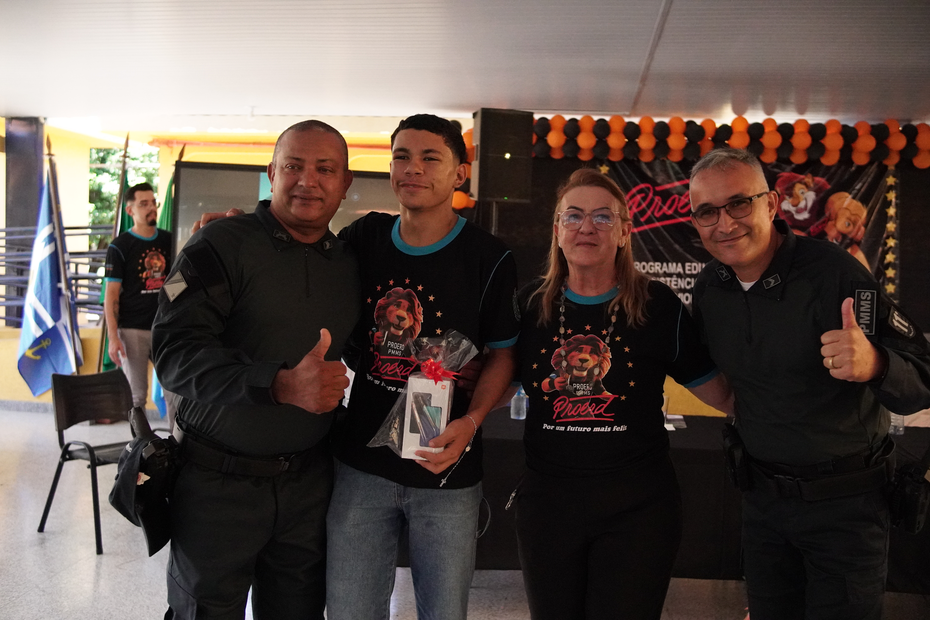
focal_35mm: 34
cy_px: 310
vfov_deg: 38.4
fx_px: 891
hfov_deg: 55.1
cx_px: 465
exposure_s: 1/4000
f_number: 2.5
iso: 6400
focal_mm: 23
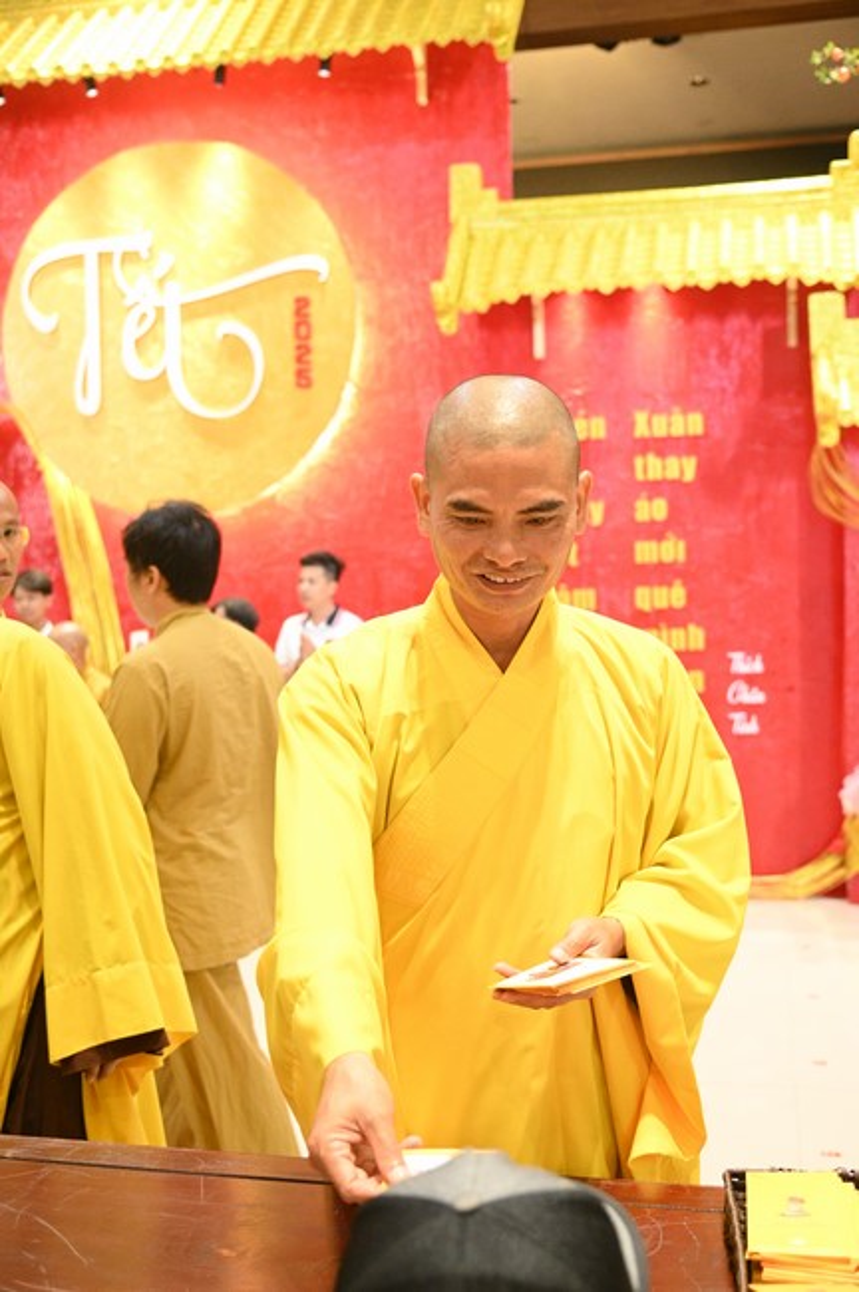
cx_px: 430
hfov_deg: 33.3
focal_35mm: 40
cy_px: 646
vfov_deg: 48.5
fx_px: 1435
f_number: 4.5
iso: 8000
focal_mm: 40
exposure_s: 1/250
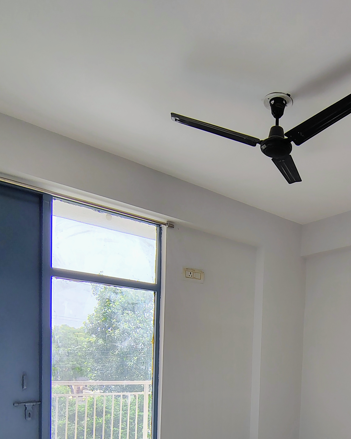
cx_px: 270
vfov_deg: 51.1
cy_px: 389
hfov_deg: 45.2
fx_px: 403
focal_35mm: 31
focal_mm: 2.13
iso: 110
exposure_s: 1/100
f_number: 2.2
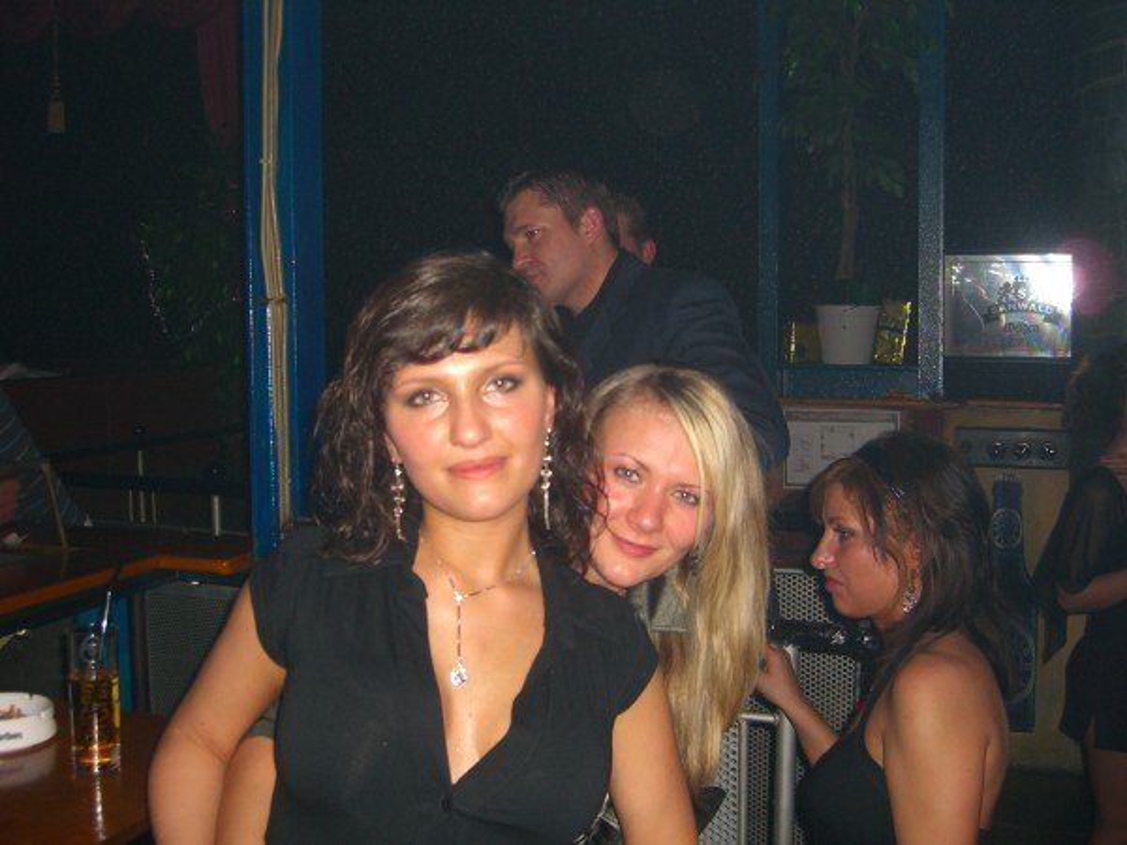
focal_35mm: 38
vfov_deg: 37.7
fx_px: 1237
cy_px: 422
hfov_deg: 49.0
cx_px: 564
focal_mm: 7.9
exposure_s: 1/60
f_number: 2.8
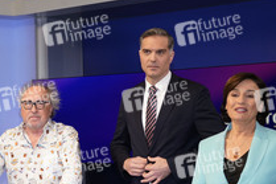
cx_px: 42
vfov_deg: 17.0
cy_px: 130
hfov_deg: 24.8
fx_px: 613
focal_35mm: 80
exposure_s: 1/160
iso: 2000
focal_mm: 37
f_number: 5
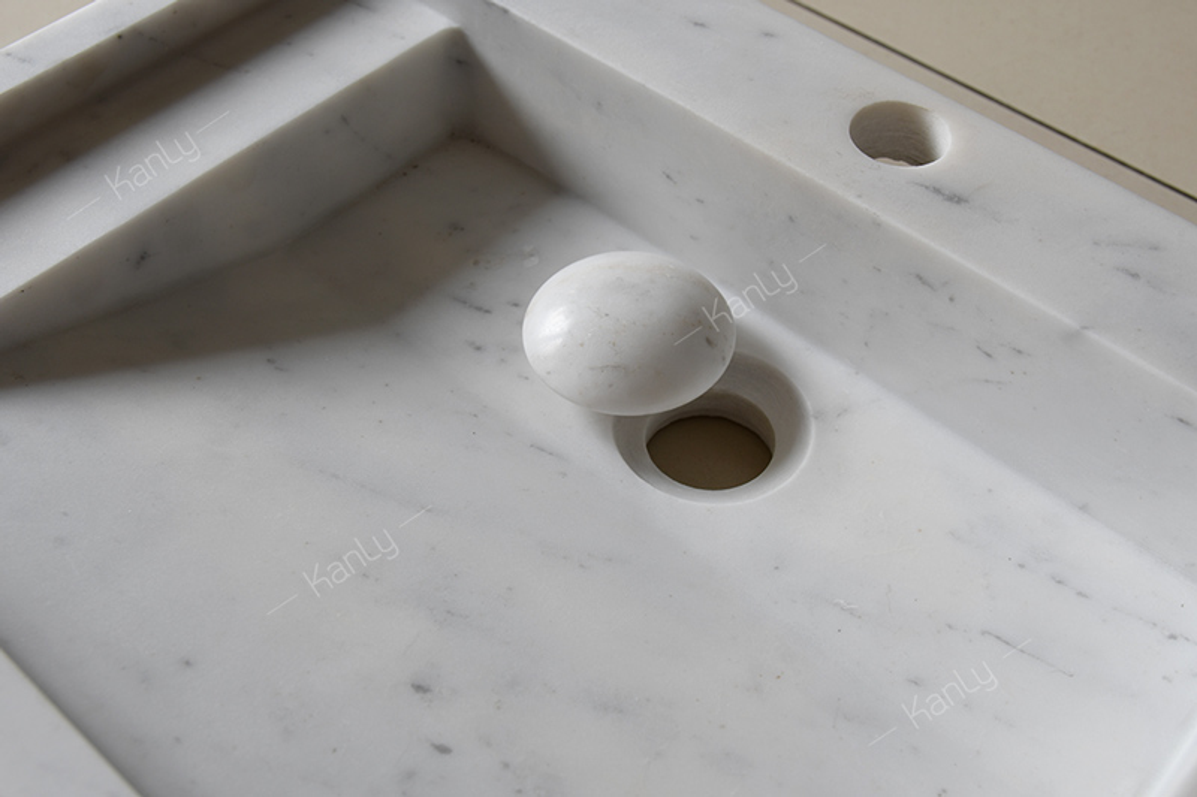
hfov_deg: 48.5
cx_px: 598
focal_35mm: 40
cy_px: 398
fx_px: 1330
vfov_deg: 33.4
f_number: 6.3
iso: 125
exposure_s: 1/30
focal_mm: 27
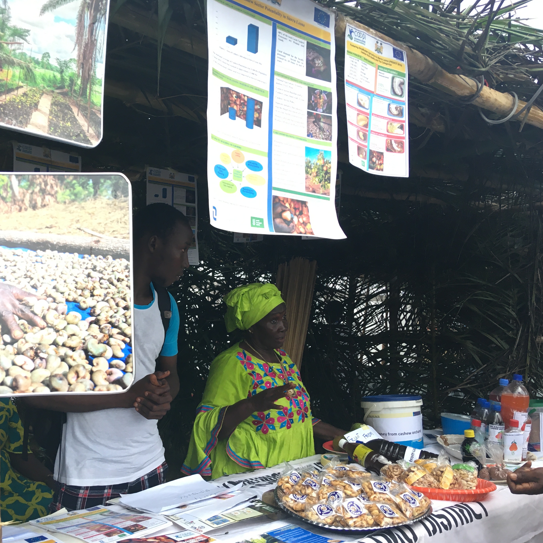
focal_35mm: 35
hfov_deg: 46.6
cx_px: 186
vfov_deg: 47.2
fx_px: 621
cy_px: 274
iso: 32
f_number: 2.2
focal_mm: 4.15
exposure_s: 1/33
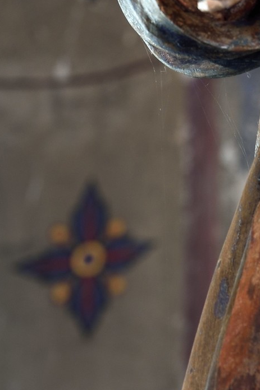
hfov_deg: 2.0
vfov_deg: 3.0
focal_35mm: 691
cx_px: 381
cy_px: -275
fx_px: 7496
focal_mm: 200
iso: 200
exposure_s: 1/2
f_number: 8
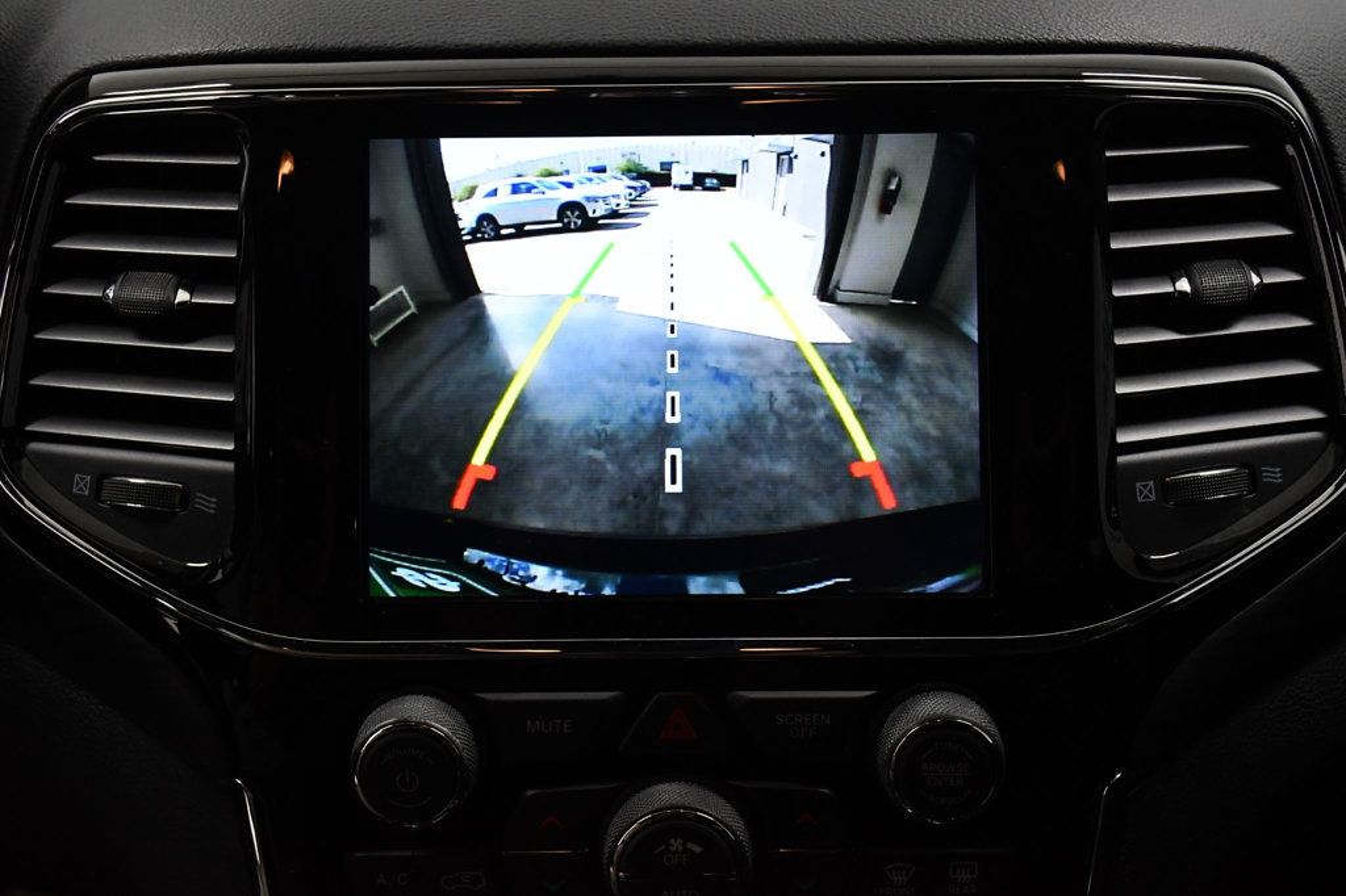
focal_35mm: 48
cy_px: 448
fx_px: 1794
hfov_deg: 41.1
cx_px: 673
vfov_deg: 28.1
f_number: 8
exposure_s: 1/250
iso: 2500
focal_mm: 32
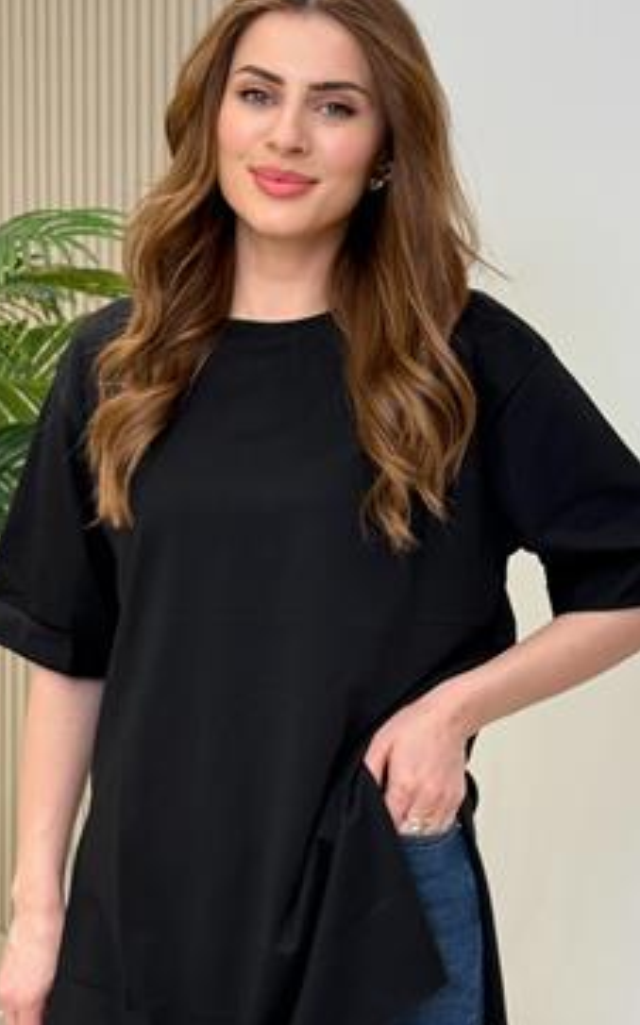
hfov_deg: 17.4
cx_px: 303
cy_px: 520
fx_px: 2095
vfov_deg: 27.5
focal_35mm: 75
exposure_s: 1/135
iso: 100
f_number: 1.78
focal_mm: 6.76
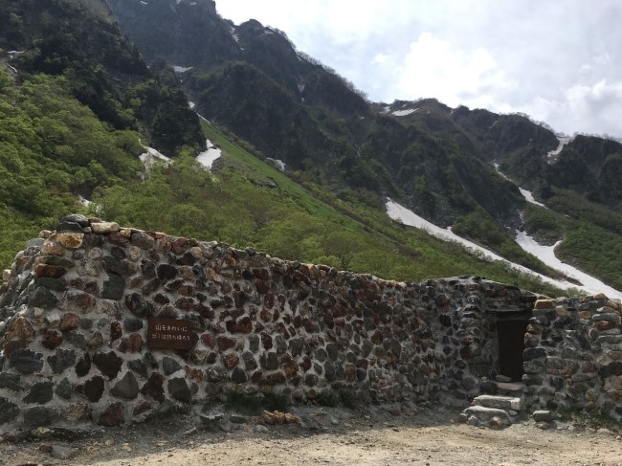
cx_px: 311
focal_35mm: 29
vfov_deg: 48.2
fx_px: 521
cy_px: 233
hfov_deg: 61.7
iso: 25
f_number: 2.2
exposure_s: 1/1789
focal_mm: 4.15
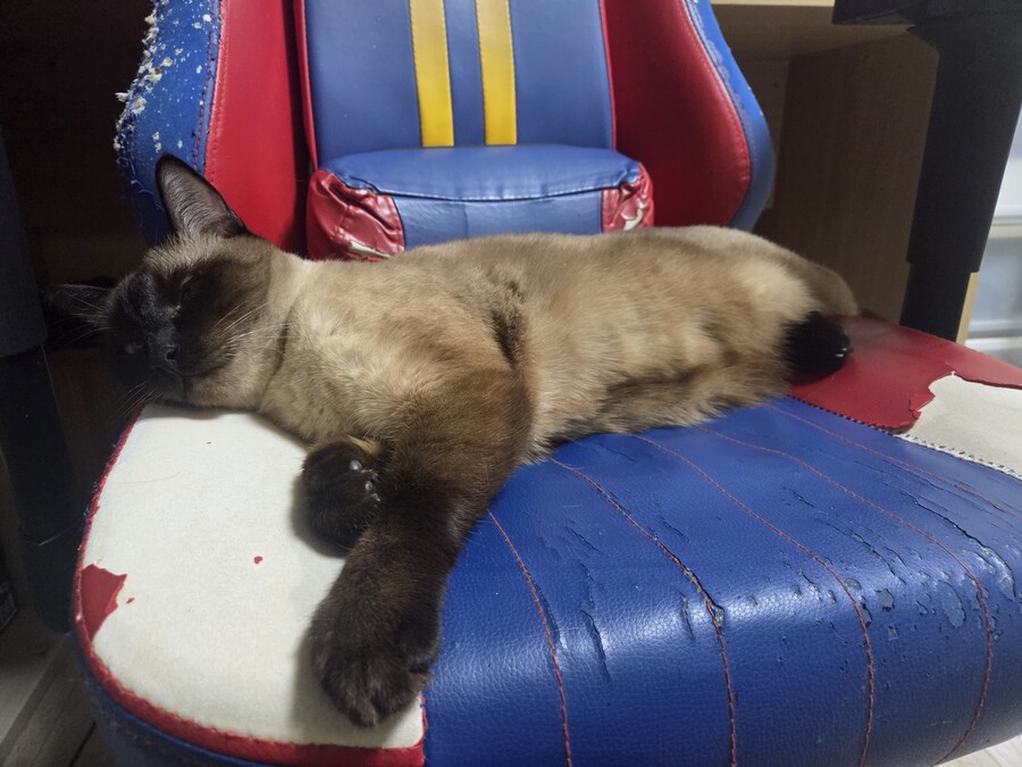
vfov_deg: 58.9
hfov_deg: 73.9
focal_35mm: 23
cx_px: 511
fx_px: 679
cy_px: 384
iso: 1600
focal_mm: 5.4
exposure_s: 1/120
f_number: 1.8
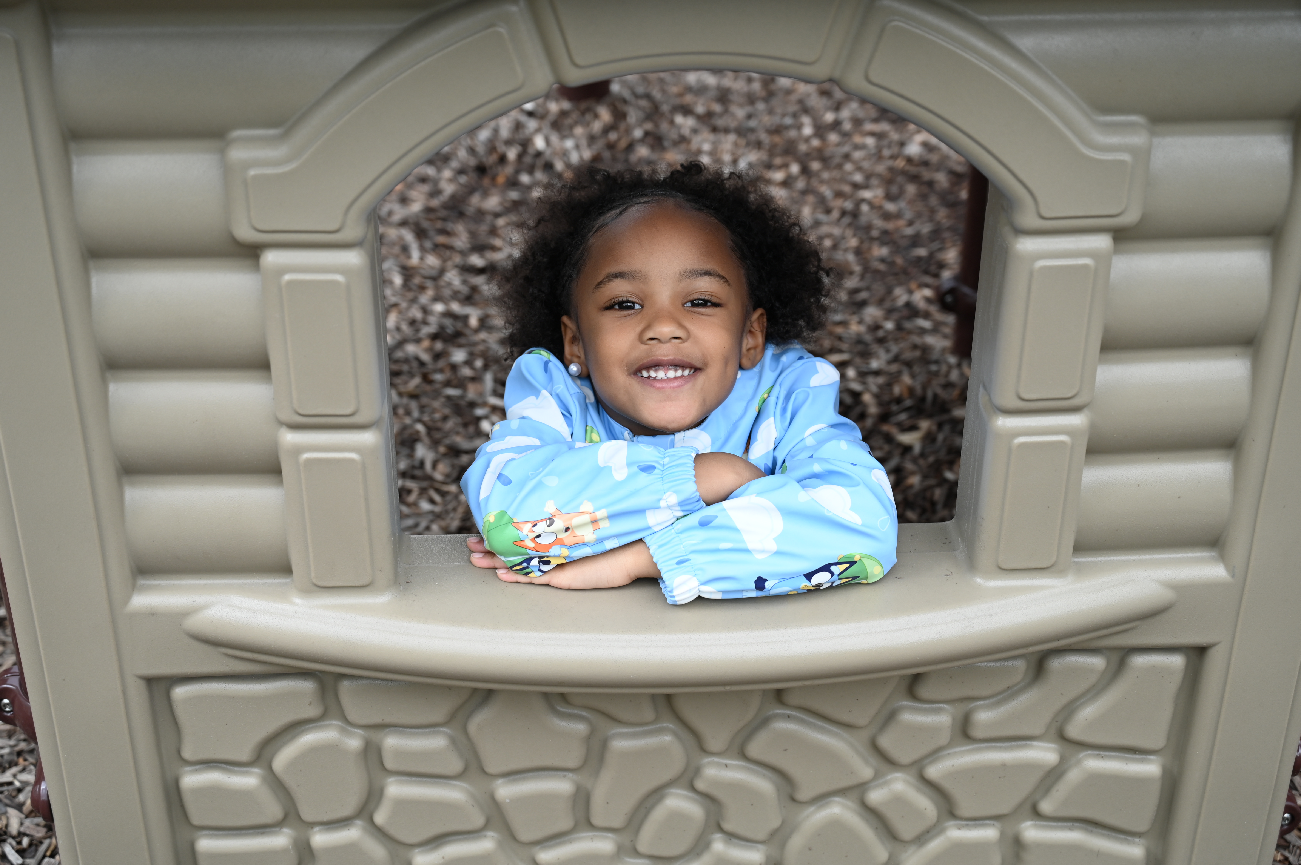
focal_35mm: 51
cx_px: 650
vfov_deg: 26.4
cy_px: 432
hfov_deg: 38.9
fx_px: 1842
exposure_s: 1/250
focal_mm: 51
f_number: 4
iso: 220
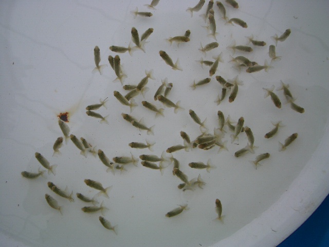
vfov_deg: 40.7
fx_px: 333
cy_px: 124
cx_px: 164
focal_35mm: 35
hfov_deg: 52.6
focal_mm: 5.8
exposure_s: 1/400
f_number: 2.6
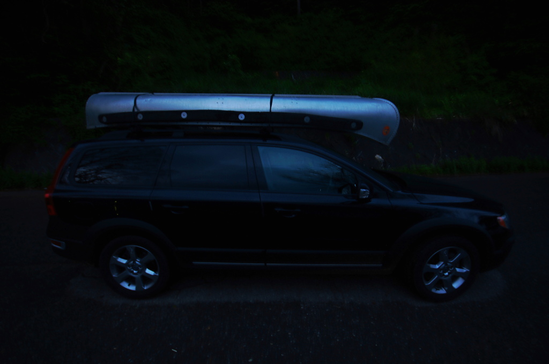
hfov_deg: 100.5
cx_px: 274
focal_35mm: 15
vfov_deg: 77.2
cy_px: 182
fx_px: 228
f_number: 5.6
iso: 100
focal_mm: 10
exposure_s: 2.5
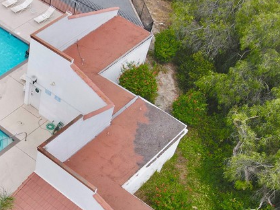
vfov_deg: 24.7
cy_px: 137
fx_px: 477
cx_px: -15
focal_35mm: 59
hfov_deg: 29.9
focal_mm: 4.5
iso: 100
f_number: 2.8
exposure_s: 1/500
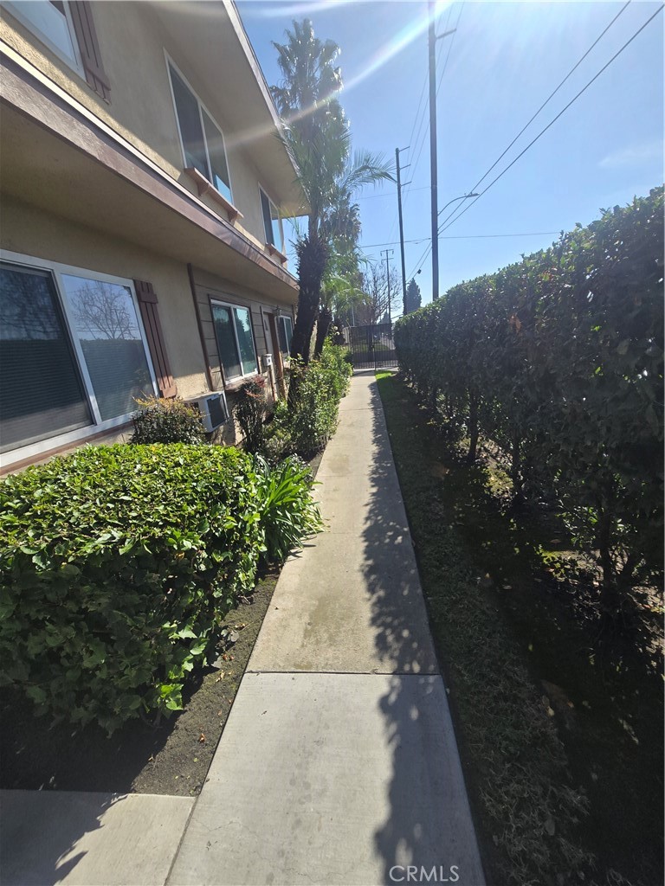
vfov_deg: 106.2
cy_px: 443
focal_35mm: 13
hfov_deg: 89.9
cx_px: 332
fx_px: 333
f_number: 2.2
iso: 50
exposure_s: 1/2204
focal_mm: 2.2
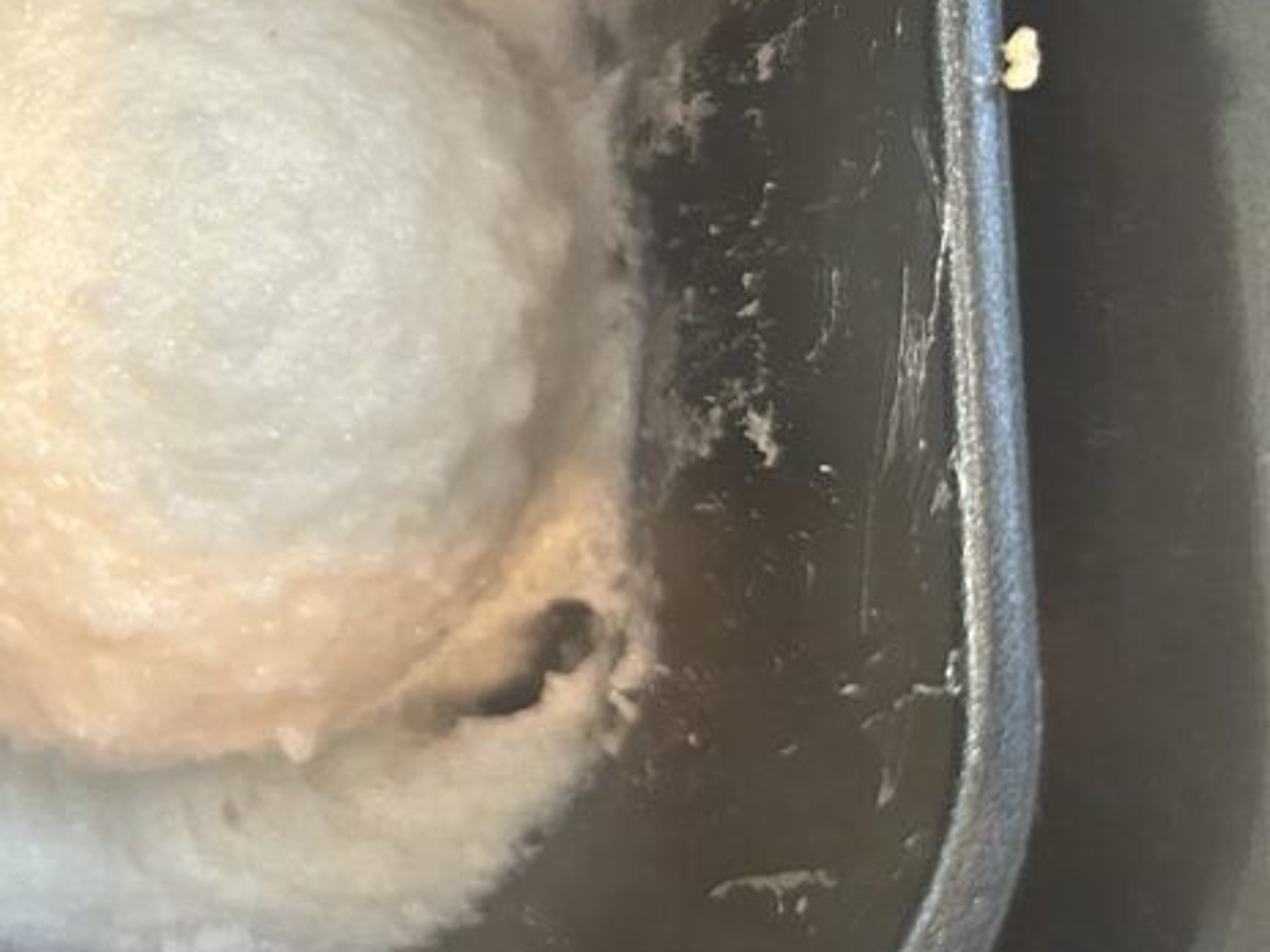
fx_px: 1944
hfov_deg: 33.1
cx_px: 0
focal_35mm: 53
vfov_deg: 26.6
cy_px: 93
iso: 320
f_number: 1.78
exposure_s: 1/60
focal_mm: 6.86
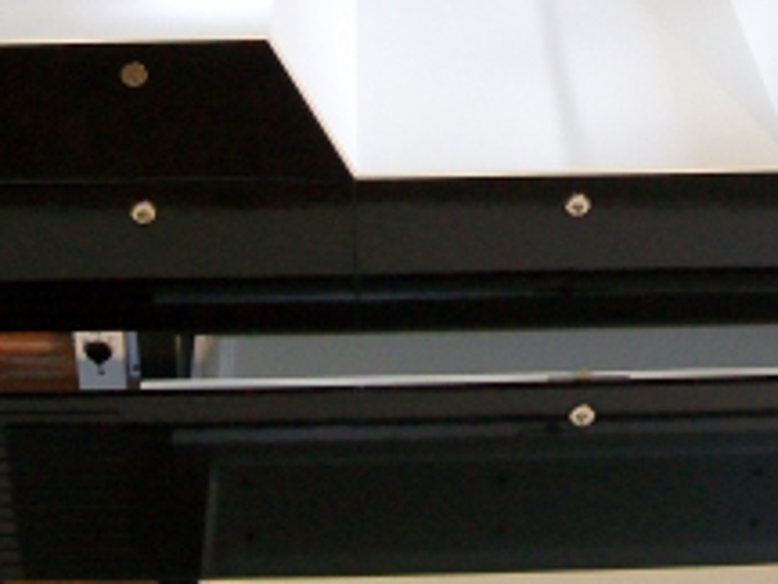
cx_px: 445
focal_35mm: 89
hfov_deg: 22.0
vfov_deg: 16.6
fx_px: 2000
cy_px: 256
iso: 160
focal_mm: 6
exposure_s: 1/125
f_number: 2.7
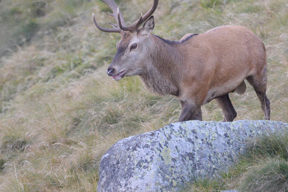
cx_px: 156
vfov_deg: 1.6
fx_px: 7010
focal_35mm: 876
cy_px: 56
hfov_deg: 2.4
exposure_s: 1/400
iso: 6400
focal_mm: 550
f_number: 8
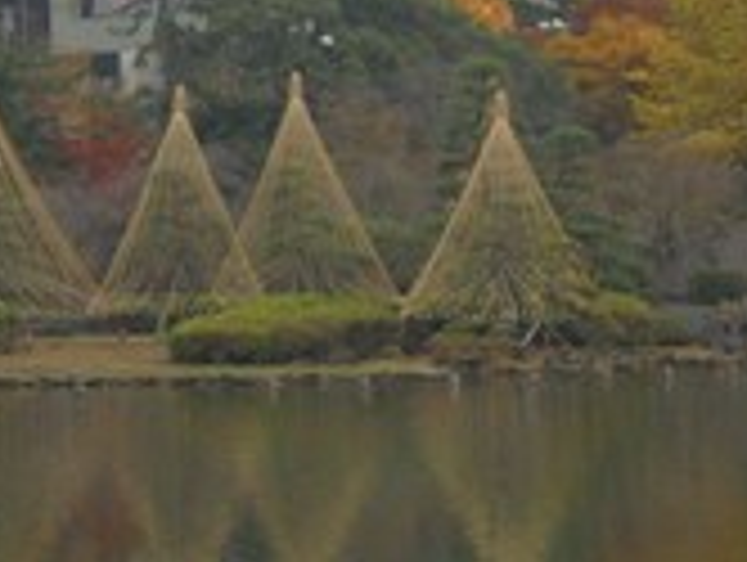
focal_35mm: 200
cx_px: 76
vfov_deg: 7.4
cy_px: 22
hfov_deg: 9.8
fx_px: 4322
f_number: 6.7
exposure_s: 1/250
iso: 500
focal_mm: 14.9
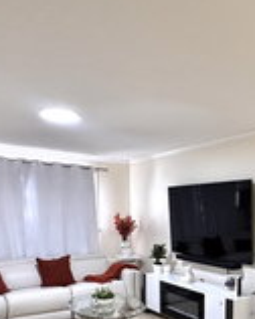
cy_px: 264
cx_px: 211
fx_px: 350
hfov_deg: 38.3
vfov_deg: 46.0
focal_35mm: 37
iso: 320
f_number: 2.2
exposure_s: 1/60
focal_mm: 2.22
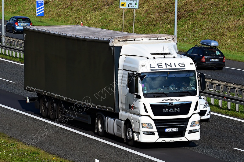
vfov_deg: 6.5
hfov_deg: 9.8
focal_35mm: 210
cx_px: 122
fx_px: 1420
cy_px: 81
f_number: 8
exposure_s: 1/800
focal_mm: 140
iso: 200
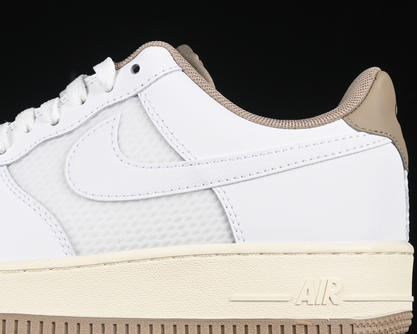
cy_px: 138
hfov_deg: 11.5
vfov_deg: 9.3
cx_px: 86
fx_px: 2062
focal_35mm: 167
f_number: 8
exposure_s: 1/125
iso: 160
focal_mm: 50
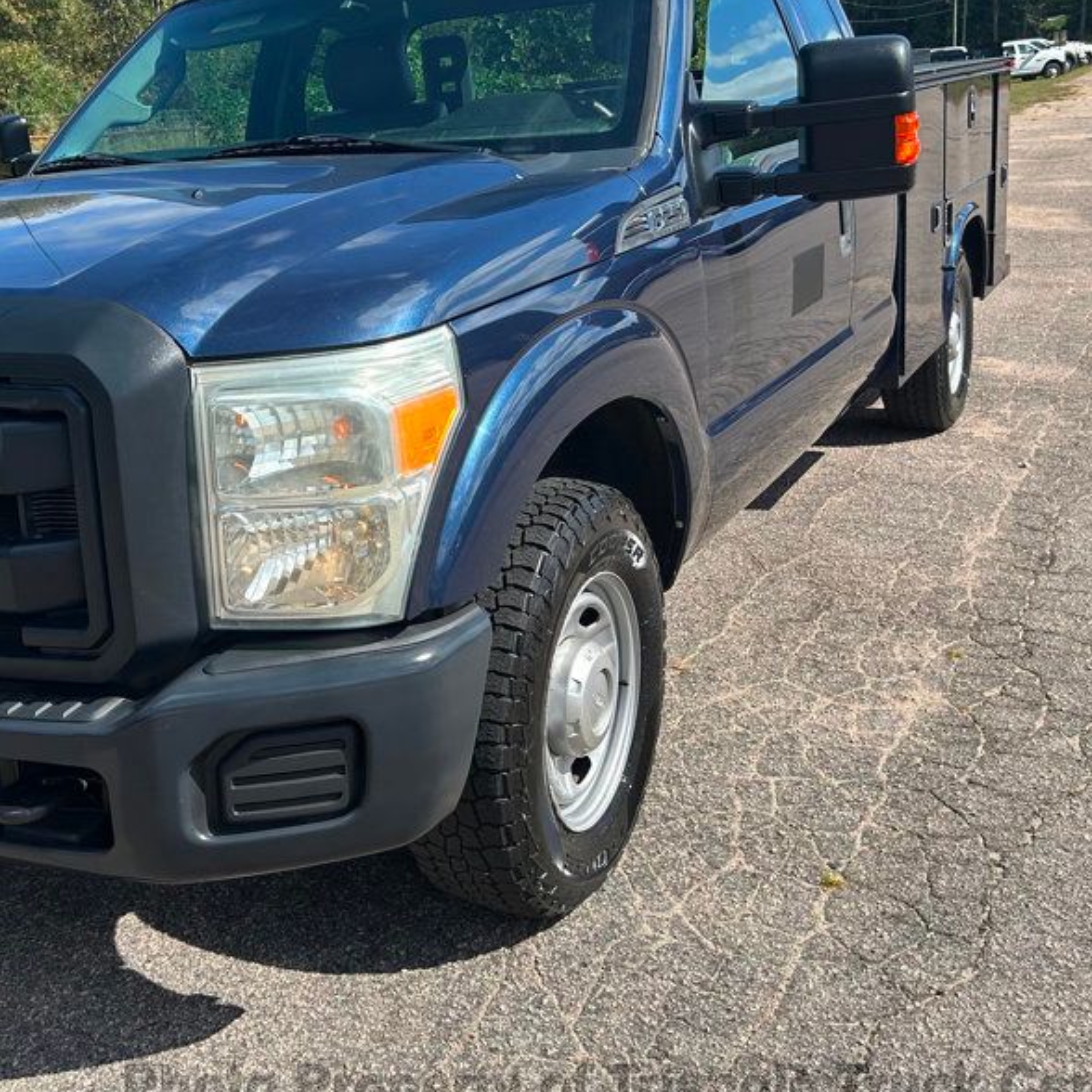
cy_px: 438
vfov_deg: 41.7
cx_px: 325
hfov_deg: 41.1
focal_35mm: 40
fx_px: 1428
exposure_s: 1/2632
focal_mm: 5.7
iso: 50
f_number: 1.5
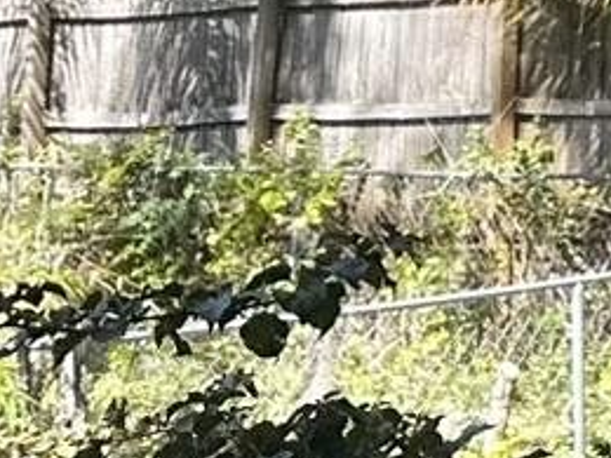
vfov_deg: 7.7
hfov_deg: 8.4
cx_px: 1988
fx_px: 3336
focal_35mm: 189
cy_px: -202
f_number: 1.78
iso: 80
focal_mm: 6.86
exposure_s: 1/508
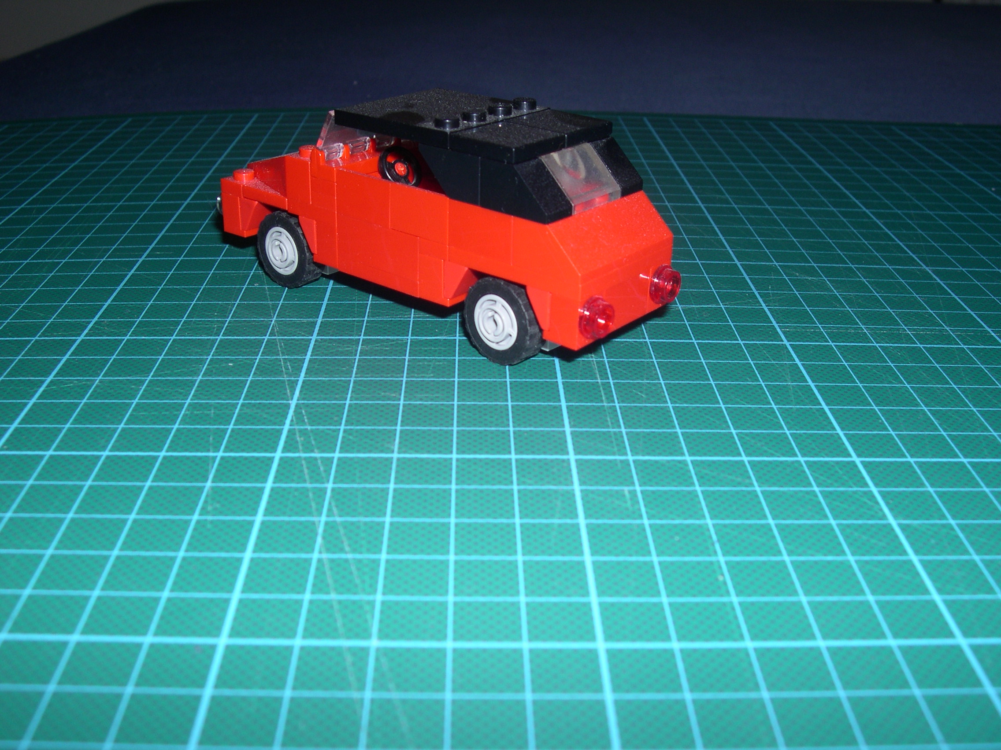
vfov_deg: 37.7
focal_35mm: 38
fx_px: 1099
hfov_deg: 49.0
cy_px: 375
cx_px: 500
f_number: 7.6
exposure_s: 1/60
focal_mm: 8
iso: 100
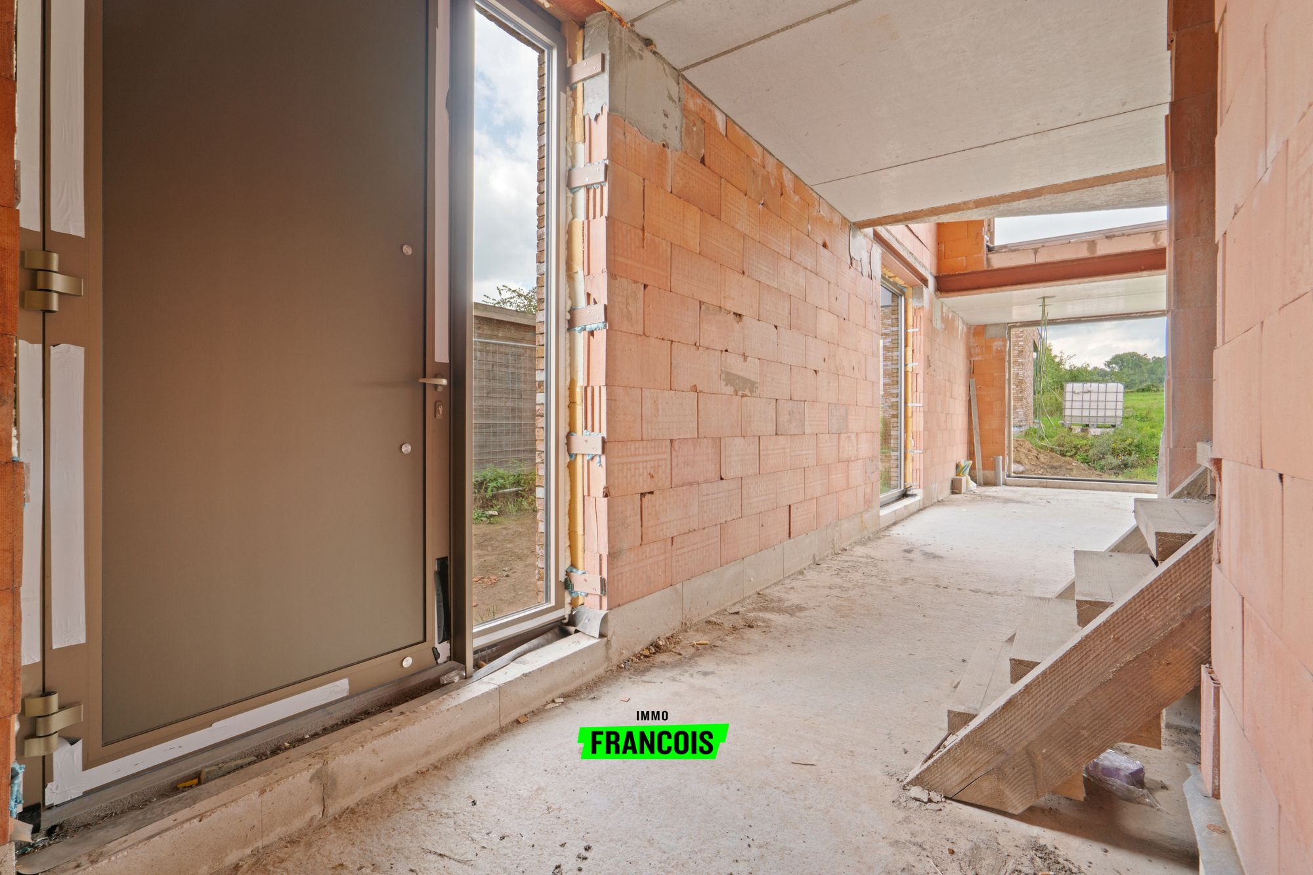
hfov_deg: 96.7
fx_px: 584
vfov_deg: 73.8
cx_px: 656
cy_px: 438
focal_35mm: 16
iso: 250
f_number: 11
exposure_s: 1/2.5
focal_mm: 16
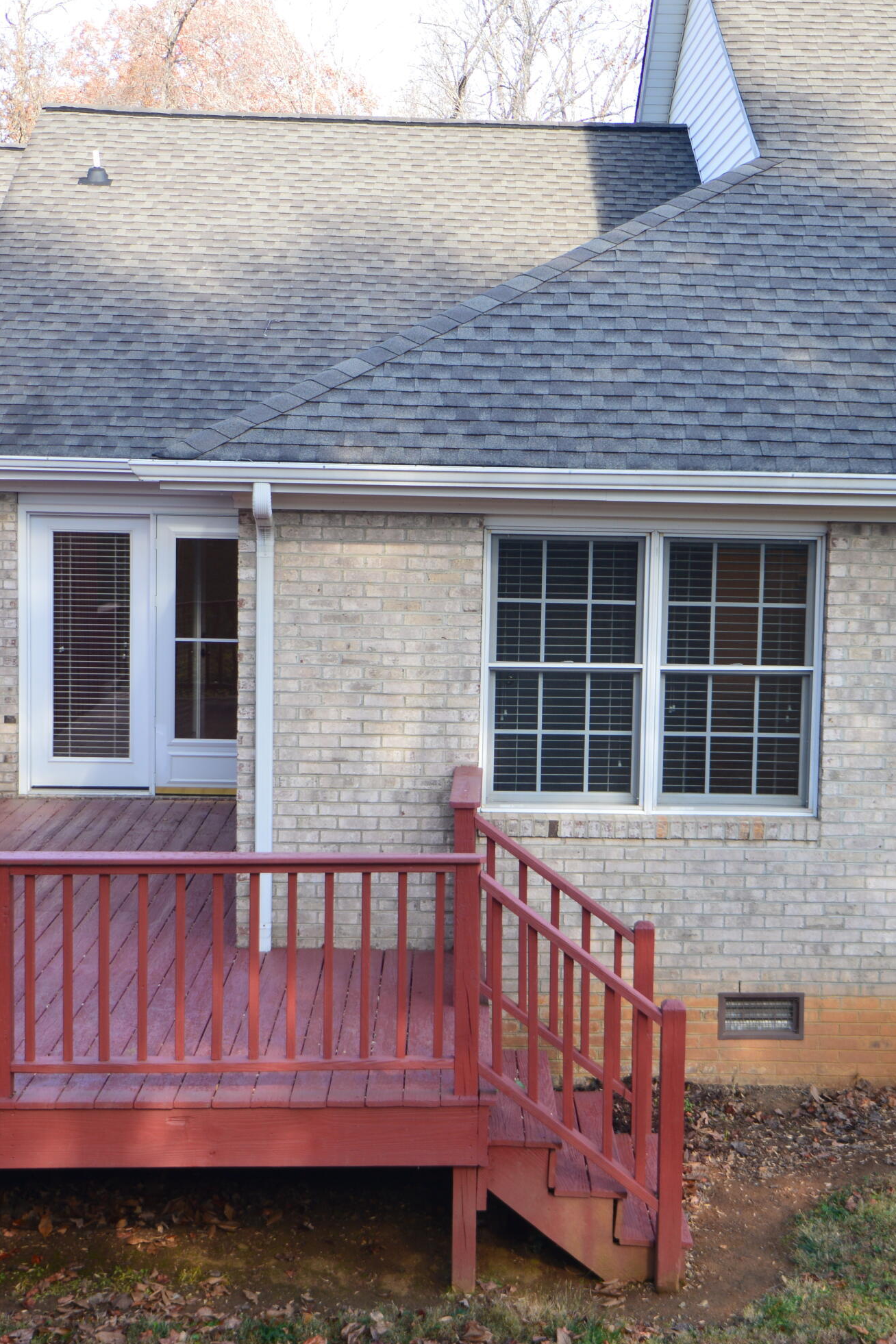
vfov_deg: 36.2
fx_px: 2053
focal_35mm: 55
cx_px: 555
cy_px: 665
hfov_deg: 24.6
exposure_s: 1/50
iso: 100
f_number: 4.8
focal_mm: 24
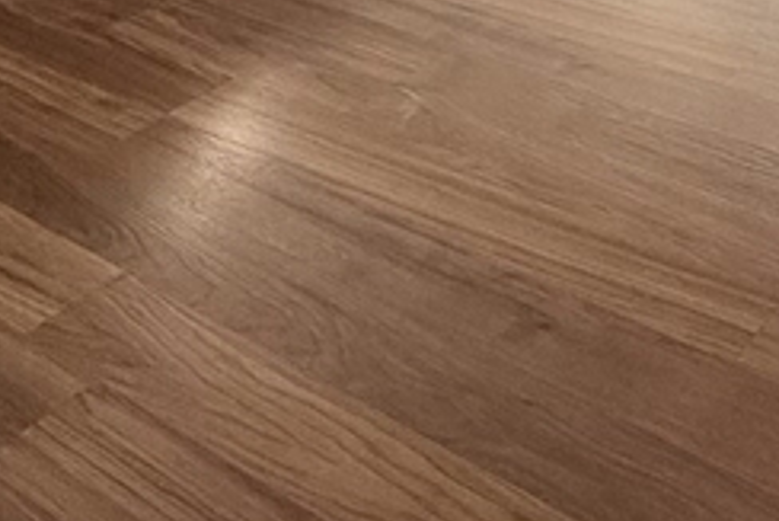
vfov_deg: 17.7
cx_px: 728
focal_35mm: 61
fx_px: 1321
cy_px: -435
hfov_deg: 31.1
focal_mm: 2.22
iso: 125
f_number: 2.2
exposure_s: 1/120
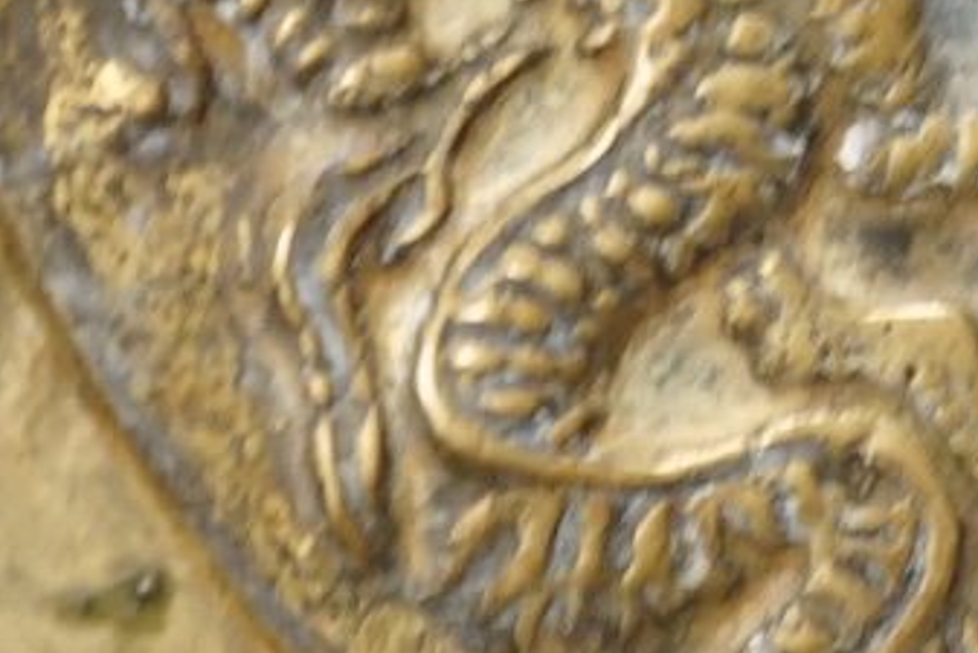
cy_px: -414
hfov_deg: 6.8
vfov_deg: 4.5
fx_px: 8153
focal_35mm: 300
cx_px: 1450
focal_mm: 30
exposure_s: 1/60
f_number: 3.5
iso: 500
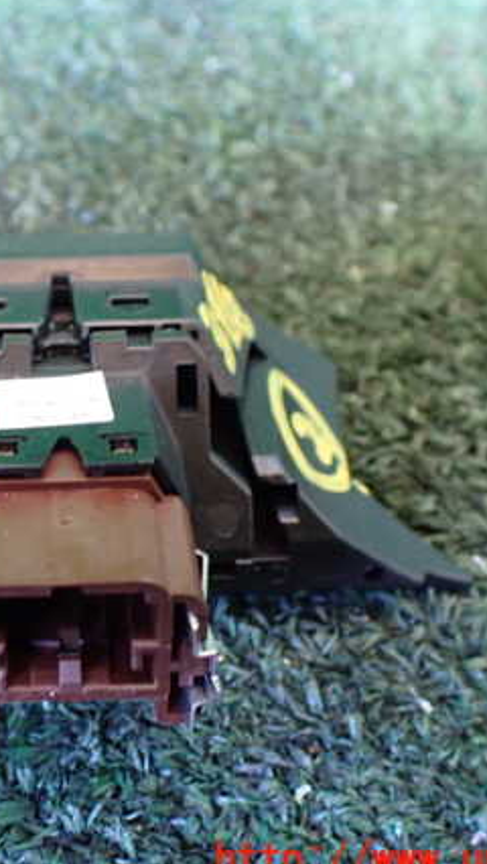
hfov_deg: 25.3
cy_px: 430
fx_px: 1055
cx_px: 65
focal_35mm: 46
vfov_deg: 44.6
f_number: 2.3
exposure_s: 1/30
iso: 1000
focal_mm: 5.4
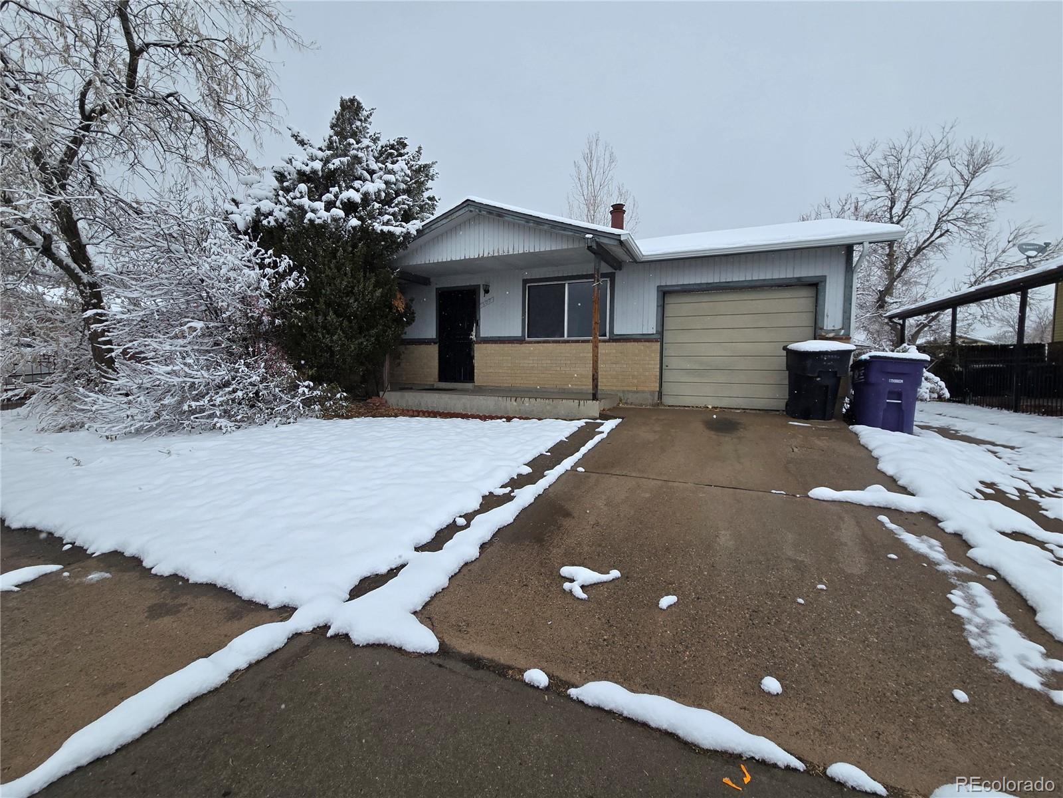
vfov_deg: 89.9
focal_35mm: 13
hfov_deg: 106.2
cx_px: 532
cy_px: 399
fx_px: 399
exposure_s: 1/1258
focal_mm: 2.2
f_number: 2.2
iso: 50
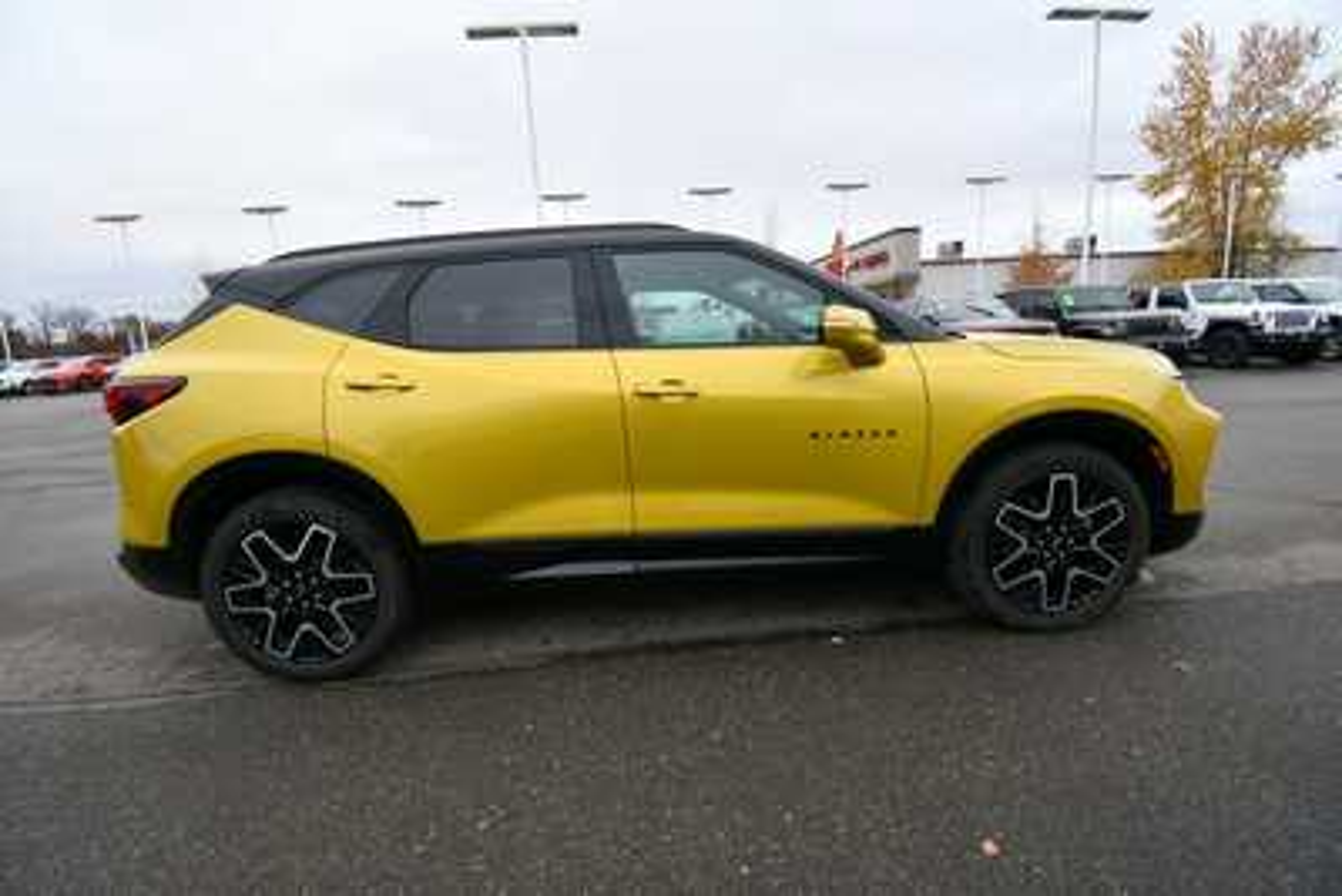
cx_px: 671
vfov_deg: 77.4
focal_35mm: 15
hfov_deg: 100.4
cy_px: 448
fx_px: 559
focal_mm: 10
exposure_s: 1/250
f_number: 5.6
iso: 280
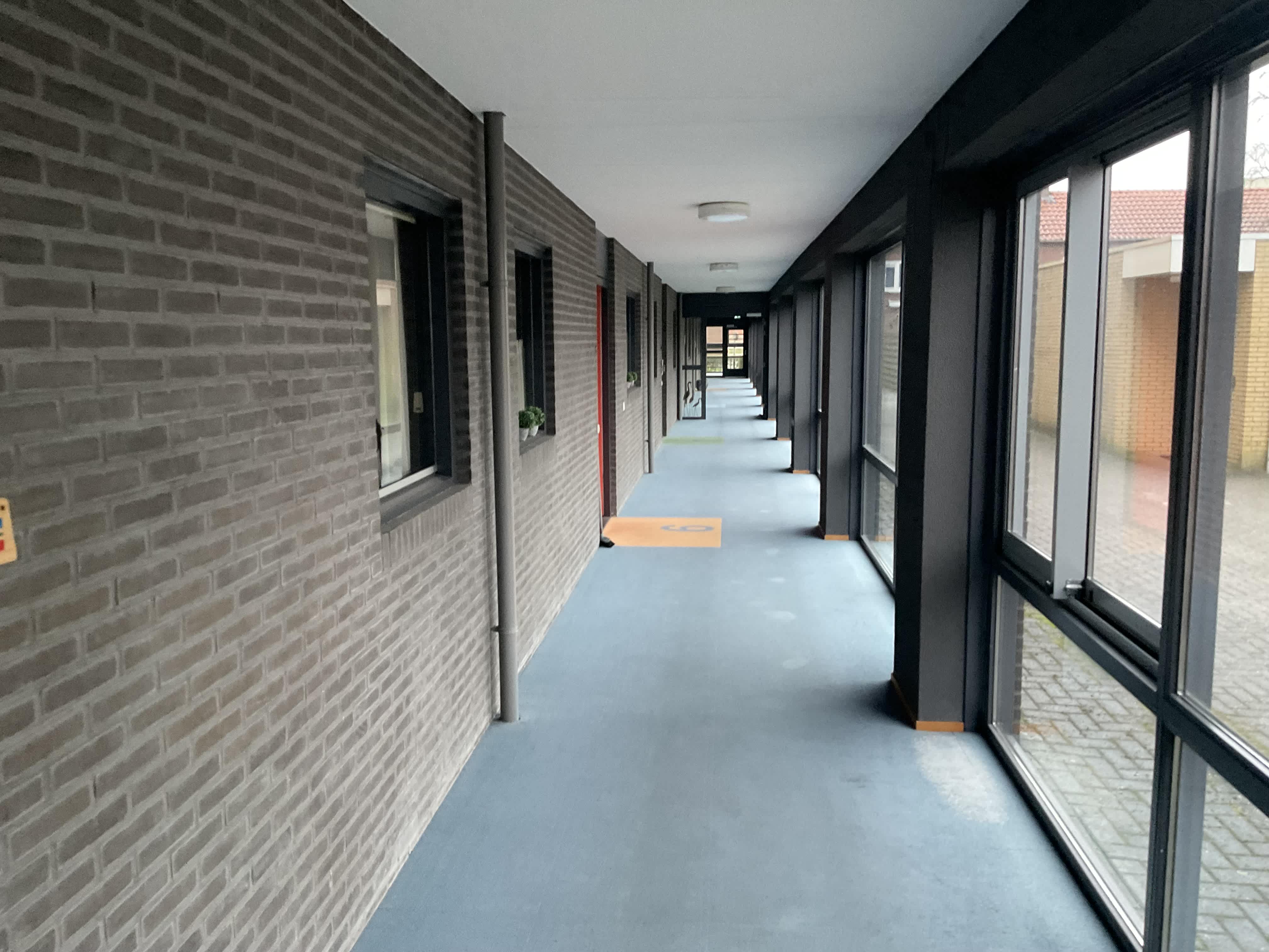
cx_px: 634
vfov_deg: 48.2
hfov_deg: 61.7
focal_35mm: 29
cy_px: 476
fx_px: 1063
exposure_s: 1/60
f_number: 1.8
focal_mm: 3
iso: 160
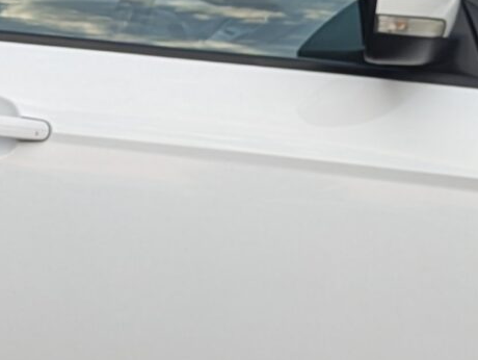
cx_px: -51
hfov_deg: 13.9
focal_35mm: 139
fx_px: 1921
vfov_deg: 10.7
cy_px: 290
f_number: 1.89
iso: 46
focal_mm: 5.43
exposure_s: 1/148
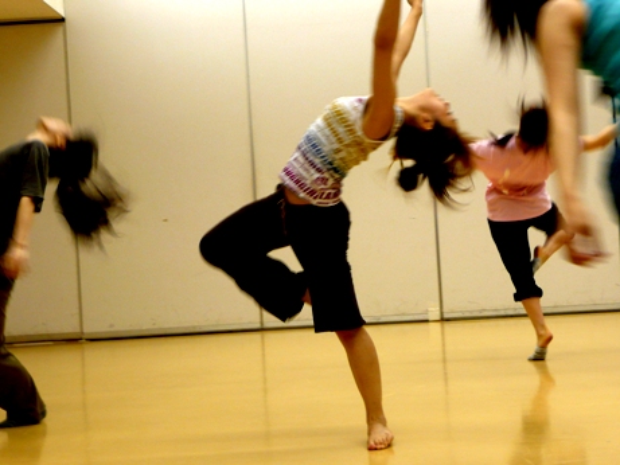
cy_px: 232
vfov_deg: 21.9
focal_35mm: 67
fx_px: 1200
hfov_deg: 29.0
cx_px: 310
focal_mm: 11
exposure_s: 1/20
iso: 200
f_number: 4.5
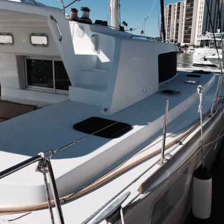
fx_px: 256
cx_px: 136
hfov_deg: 46.9
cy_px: 110
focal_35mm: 35
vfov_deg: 47.2
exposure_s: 1/4405
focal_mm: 4.15
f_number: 2.2
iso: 32
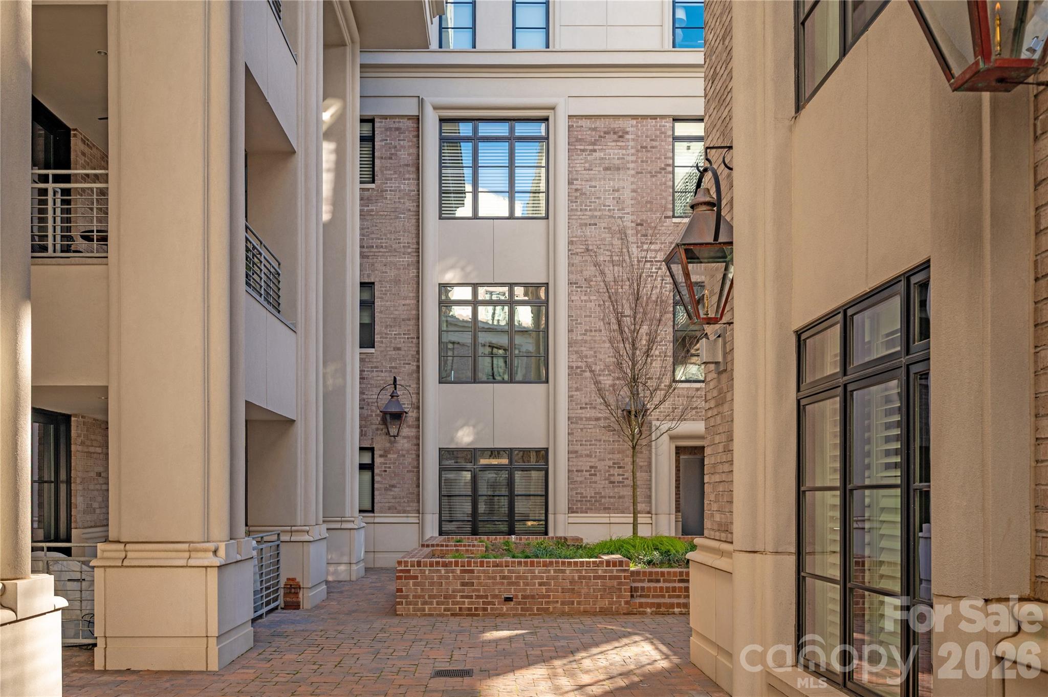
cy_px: 348
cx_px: 524
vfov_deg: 43.5
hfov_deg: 62.0
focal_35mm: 30
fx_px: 873
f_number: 4
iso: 200
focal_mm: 30
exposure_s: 1/250
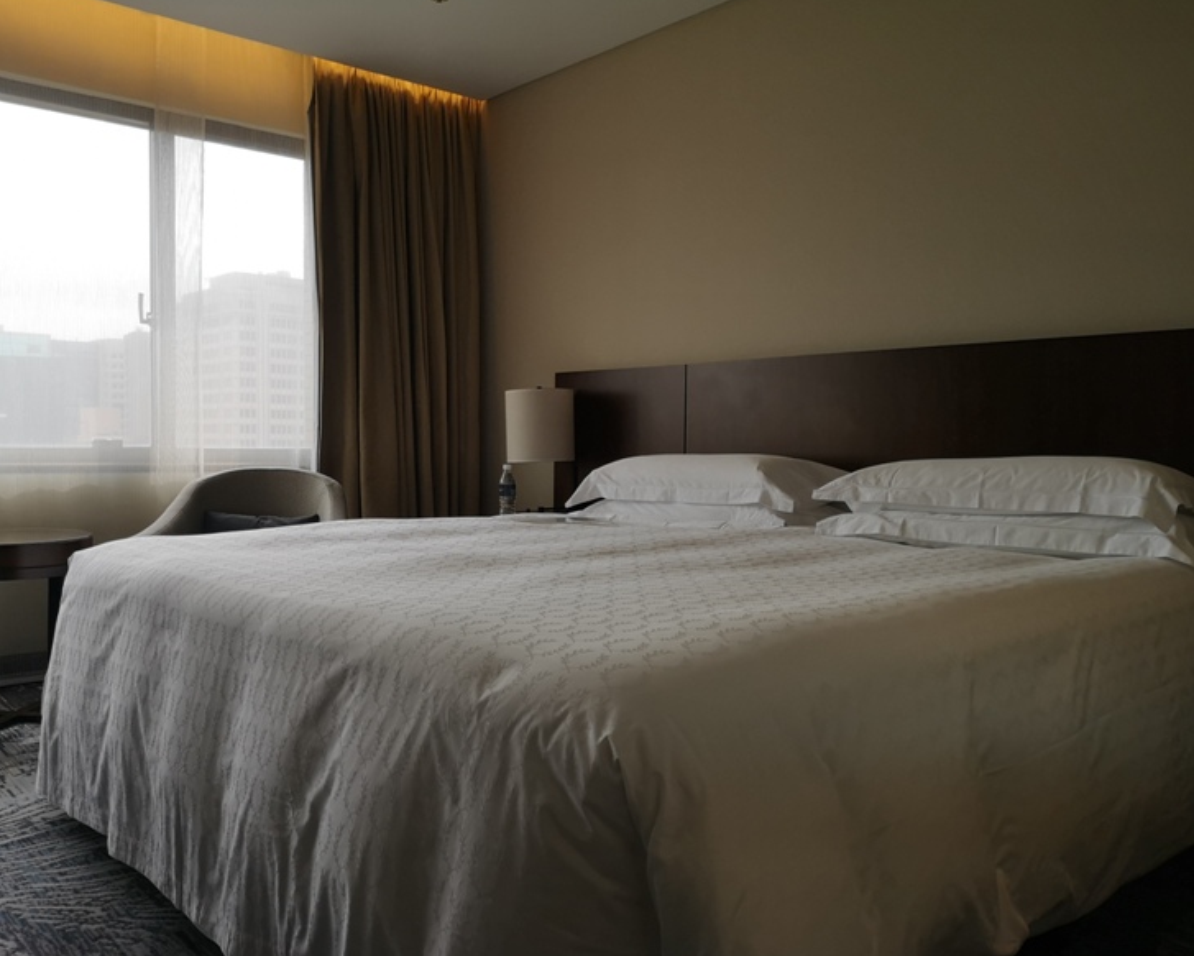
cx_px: 550
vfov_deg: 50.0
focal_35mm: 29
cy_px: 481
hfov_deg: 60.4
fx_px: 1025
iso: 50
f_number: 1.8
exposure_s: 1/599
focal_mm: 3.95
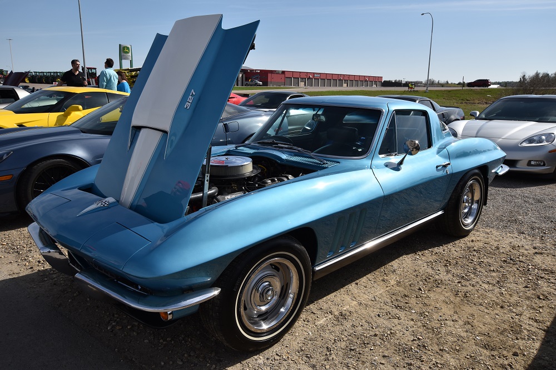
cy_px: 185
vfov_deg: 43.6
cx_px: 278
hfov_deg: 61.9
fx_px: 463
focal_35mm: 30
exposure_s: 1/800
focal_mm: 20
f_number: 8
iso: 200
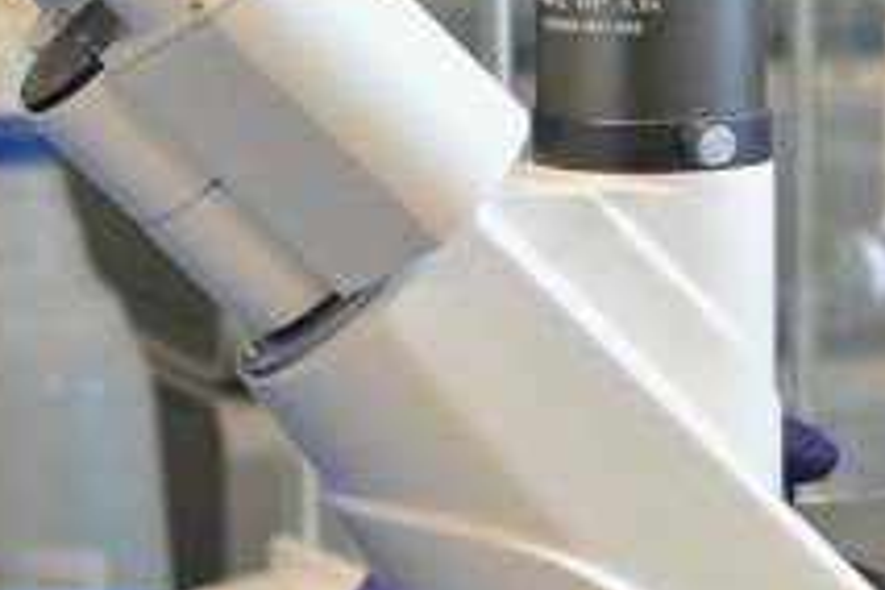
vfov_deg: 4.6
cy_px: 191
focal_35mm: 296
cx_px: 1010
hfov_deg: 6.9
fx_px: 7276
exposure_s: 1/250
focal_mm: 26
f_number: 2.8
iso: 640
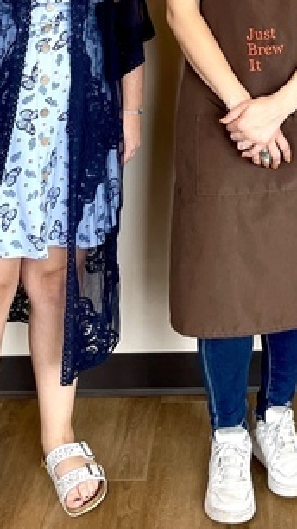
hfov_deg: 16.0
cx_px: 292
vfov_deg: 25.8
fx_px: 1037
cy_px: -97
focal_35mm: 74
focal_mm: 4.2
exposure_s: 1/120
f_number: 1.6
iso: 64
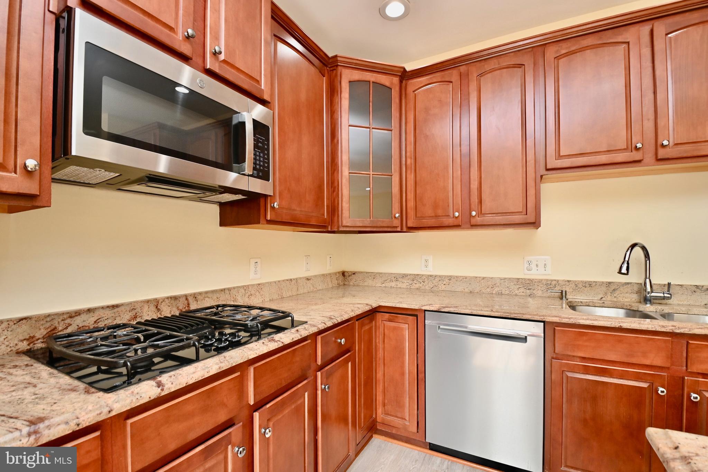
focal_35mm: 15
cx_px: 354
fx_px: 295
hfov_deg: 100.4
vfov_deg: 77.3
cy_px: 236
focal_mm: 10
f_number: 7.1
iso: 200
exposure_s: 1/50
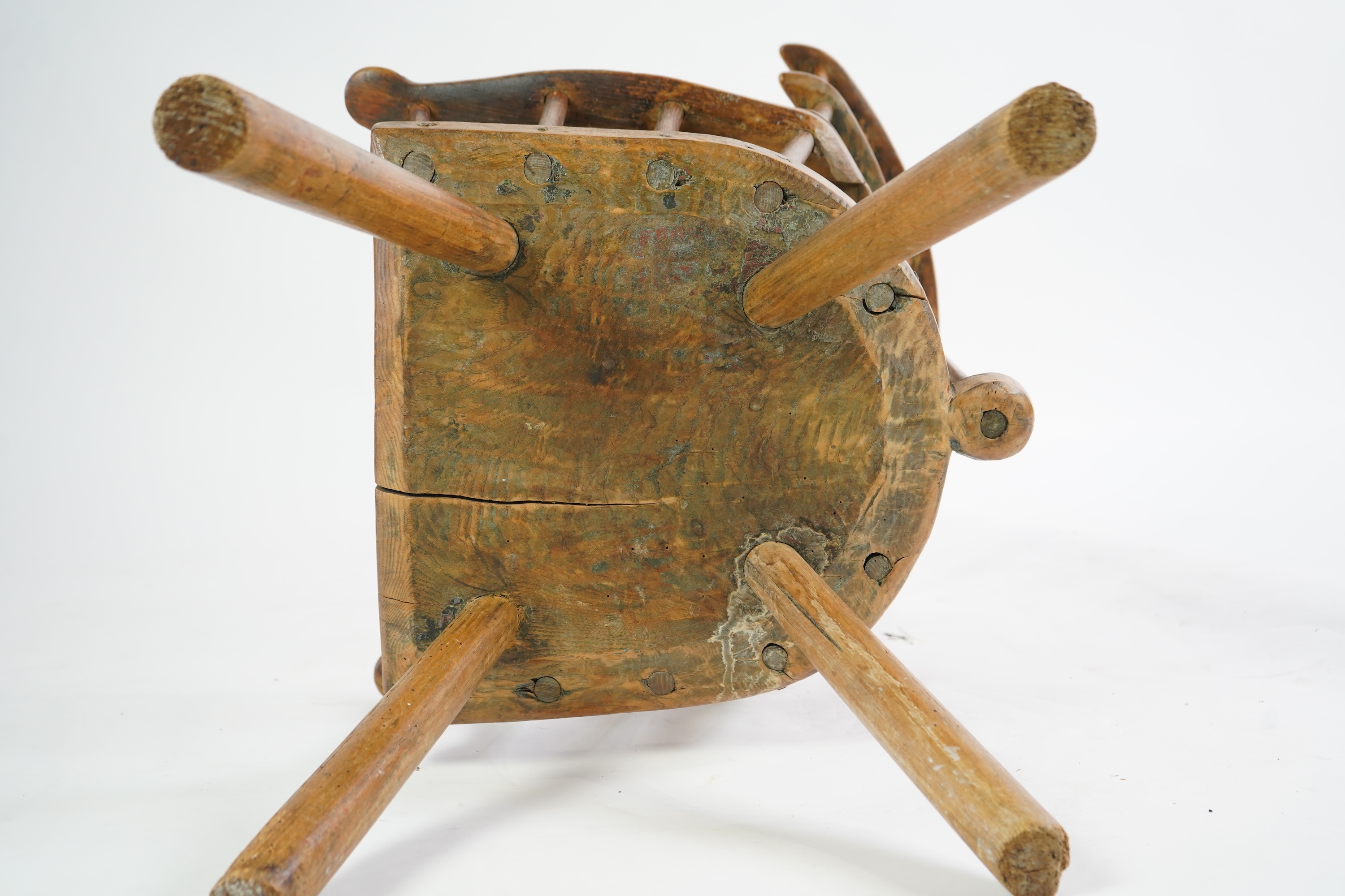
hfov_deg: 41.1
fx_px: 1793
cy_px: 448
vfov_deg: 28.1
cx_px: 672
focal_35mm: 48
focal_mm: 48
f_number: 4.5
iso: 1000
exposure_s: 1/100
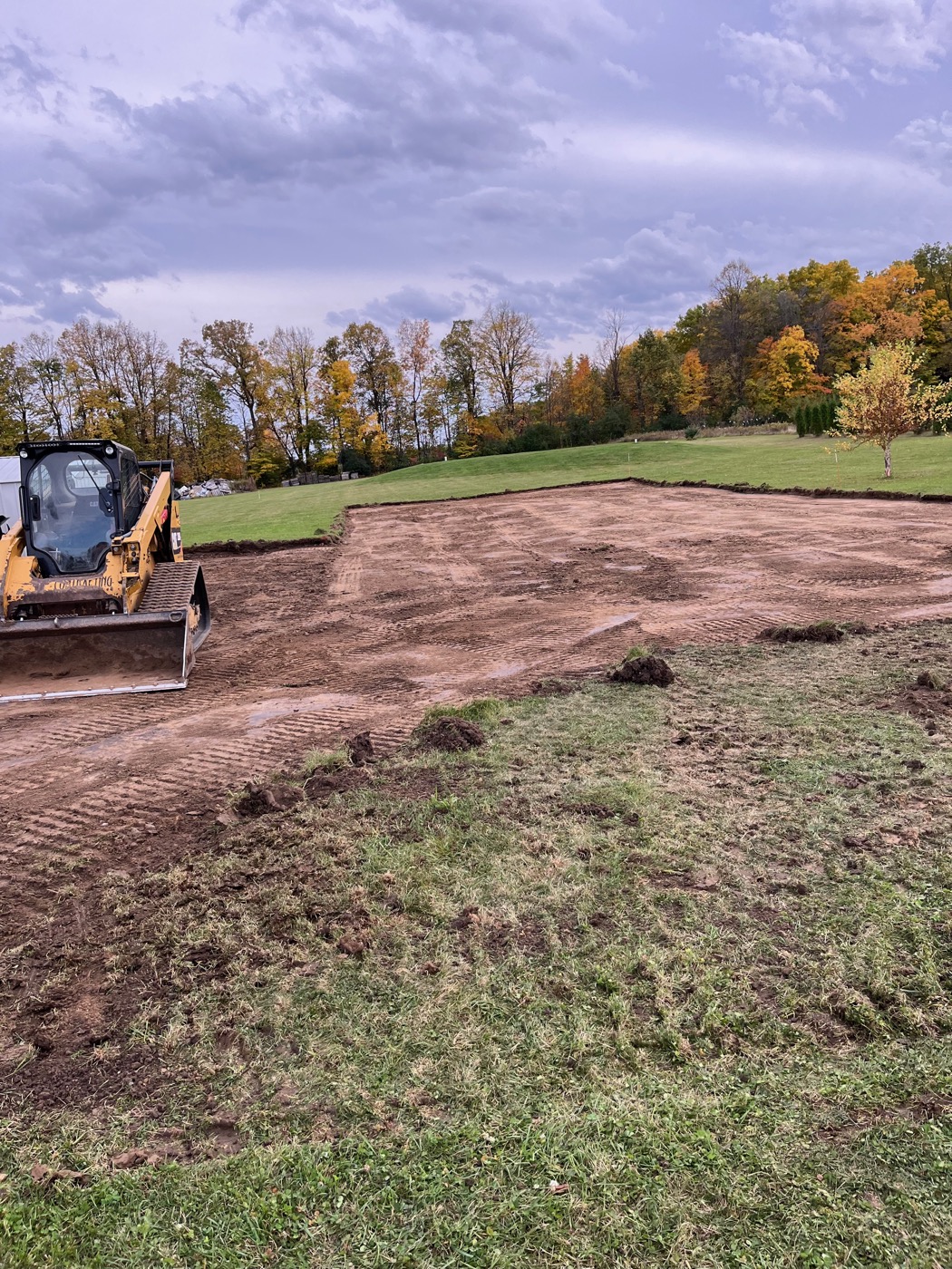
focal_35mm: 26
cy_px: 634
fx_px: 953
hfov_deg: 53.1
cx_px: 476
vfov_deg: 67.3
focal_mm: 5.1
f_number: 1.6
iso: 50
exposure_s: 1/469
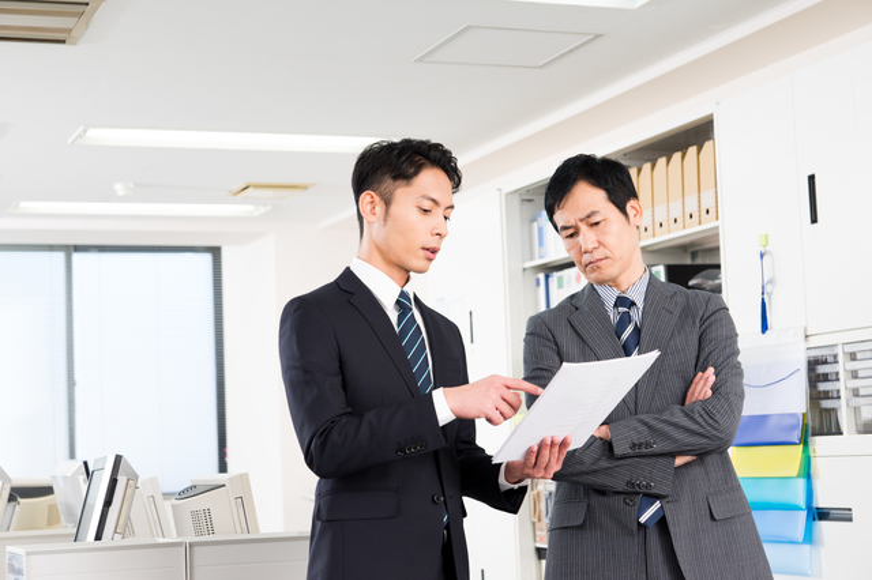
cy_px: 290
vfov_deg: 19.4
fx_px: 1695
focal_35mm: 70
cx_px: 436
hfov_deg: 28.9
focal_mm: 70
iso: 400
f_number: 5.6
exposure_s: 1/125
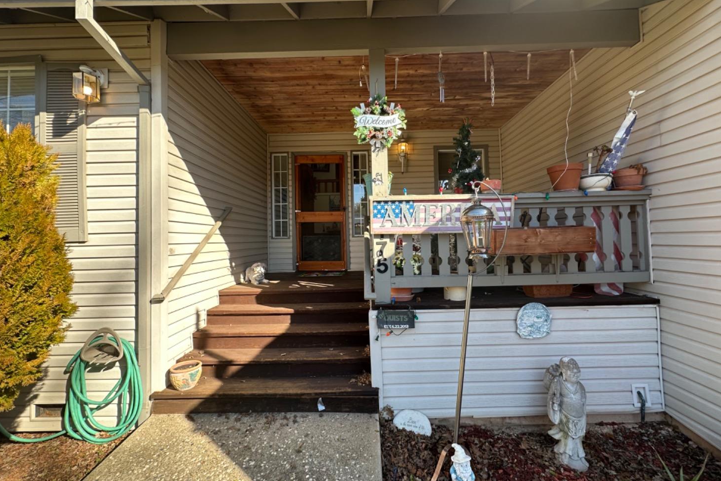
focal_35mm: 15
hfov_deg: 100.4
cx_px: 366
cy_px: 230
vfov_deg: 77.3
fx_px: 300
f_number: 2.2
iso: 40
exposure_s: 1/325
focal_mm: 2.22
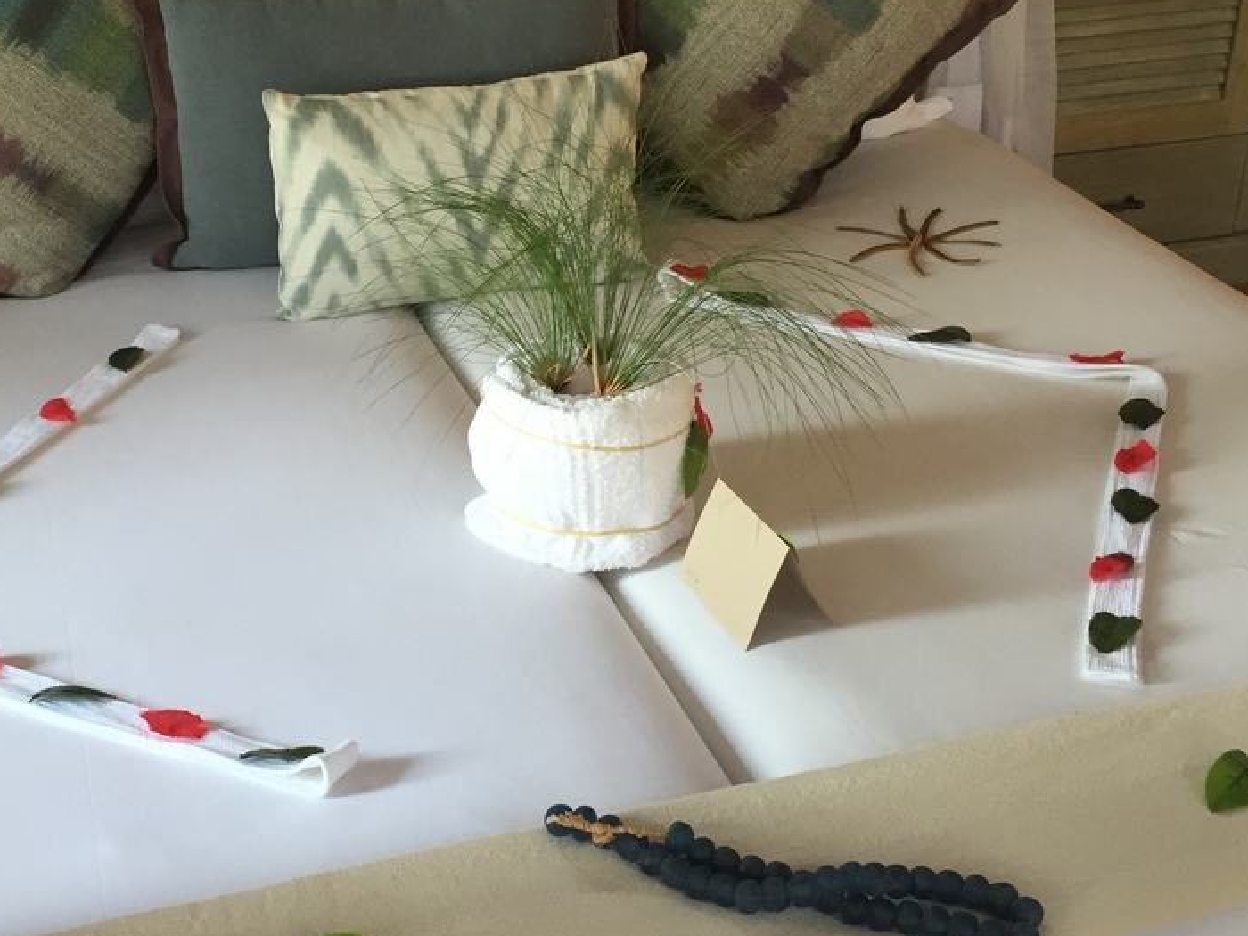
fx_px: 1911
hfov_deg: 36.0
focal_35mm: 53
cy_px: 435
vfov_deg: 27.5
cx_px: 462
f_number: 2.2
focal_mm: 4.15
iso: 80
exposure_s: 1/33
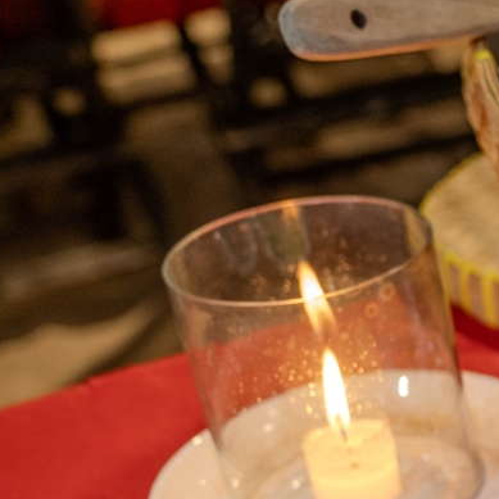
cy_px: 480
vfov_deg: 15.6
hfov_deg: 13.4
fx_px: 1794
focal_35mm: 110
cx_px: 1026
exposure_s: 1/30
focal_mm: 30
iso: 1000
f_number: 3.5
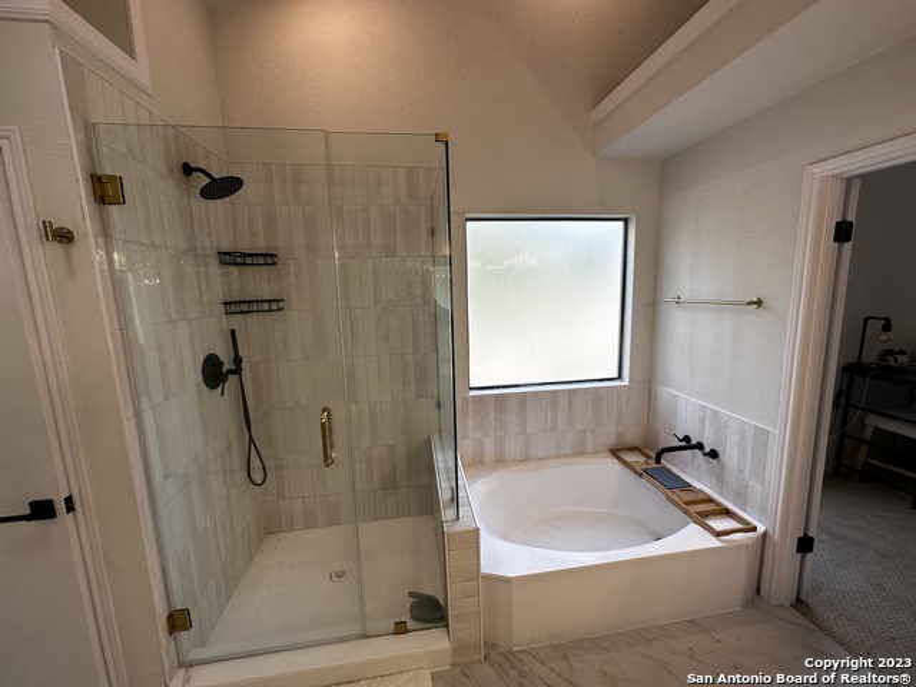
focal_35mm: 14
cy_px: 344
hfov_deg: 102.1
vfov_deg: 85.7
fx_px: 370
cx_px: 458
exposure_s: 1/180
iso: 40
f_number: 2.2
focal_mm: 2.22
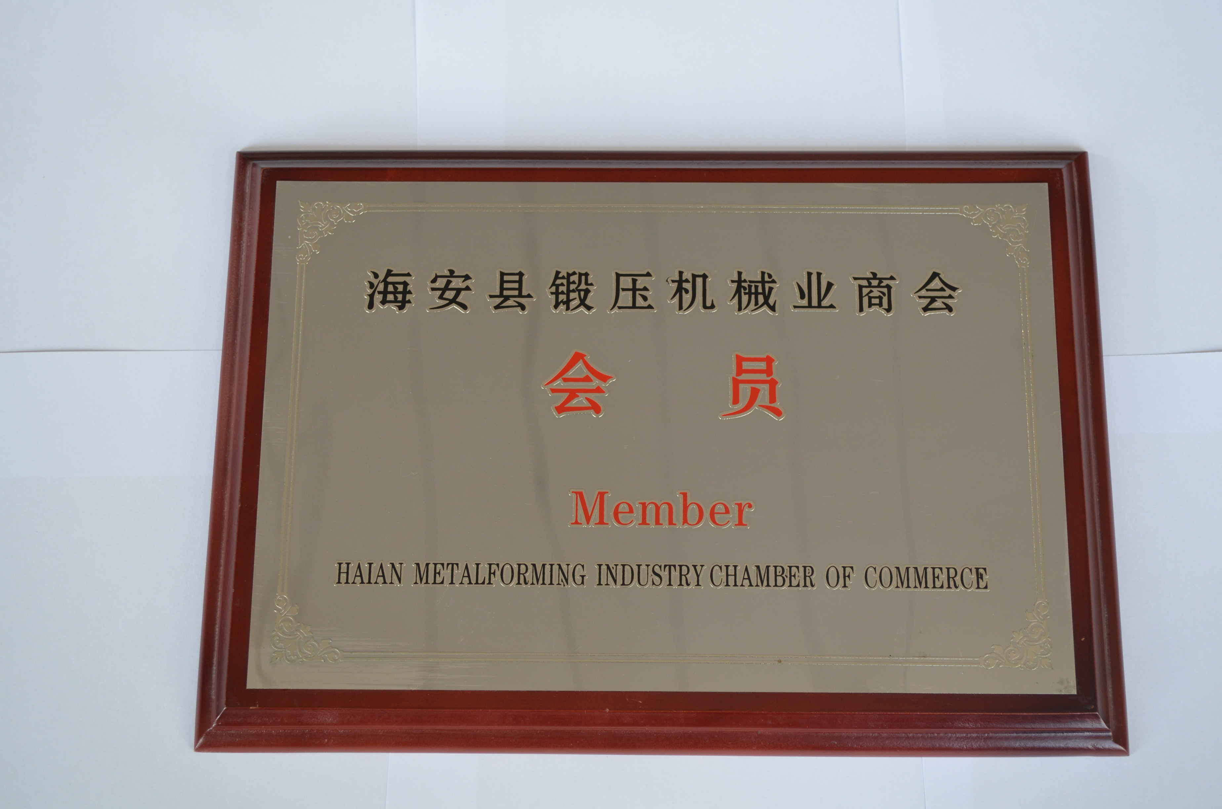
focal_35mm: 60
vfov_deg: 22.5
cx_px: 611
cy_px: 404
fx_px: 2032
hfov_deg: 33.5
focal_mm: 40
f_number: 5.3
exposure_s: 1/80
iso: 400
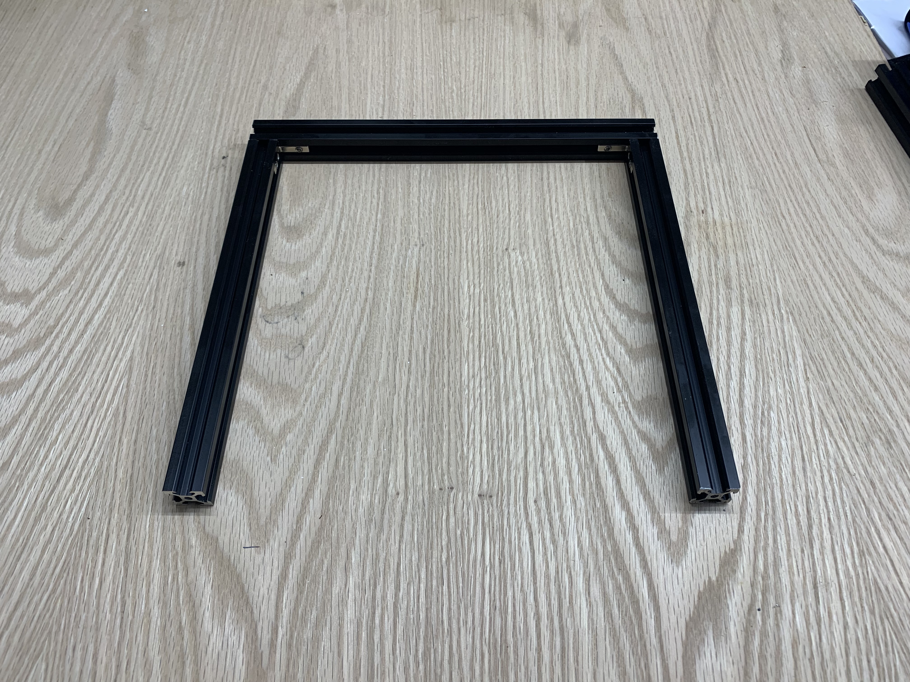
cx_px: 455
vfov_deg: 53.1
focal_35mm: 26
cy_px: 341
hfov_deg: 67.3
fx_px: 683
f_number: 1.8
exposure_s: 1/120
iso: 64
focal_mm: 4.25
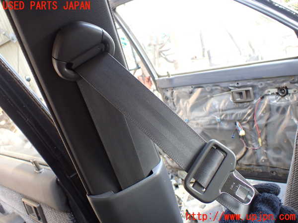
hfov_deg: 60.0
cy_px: 112
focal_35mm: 30
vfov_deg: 46.8
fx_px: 258
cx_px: 149
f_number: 2.3
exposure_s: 1/125
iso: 200
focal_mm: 5.4
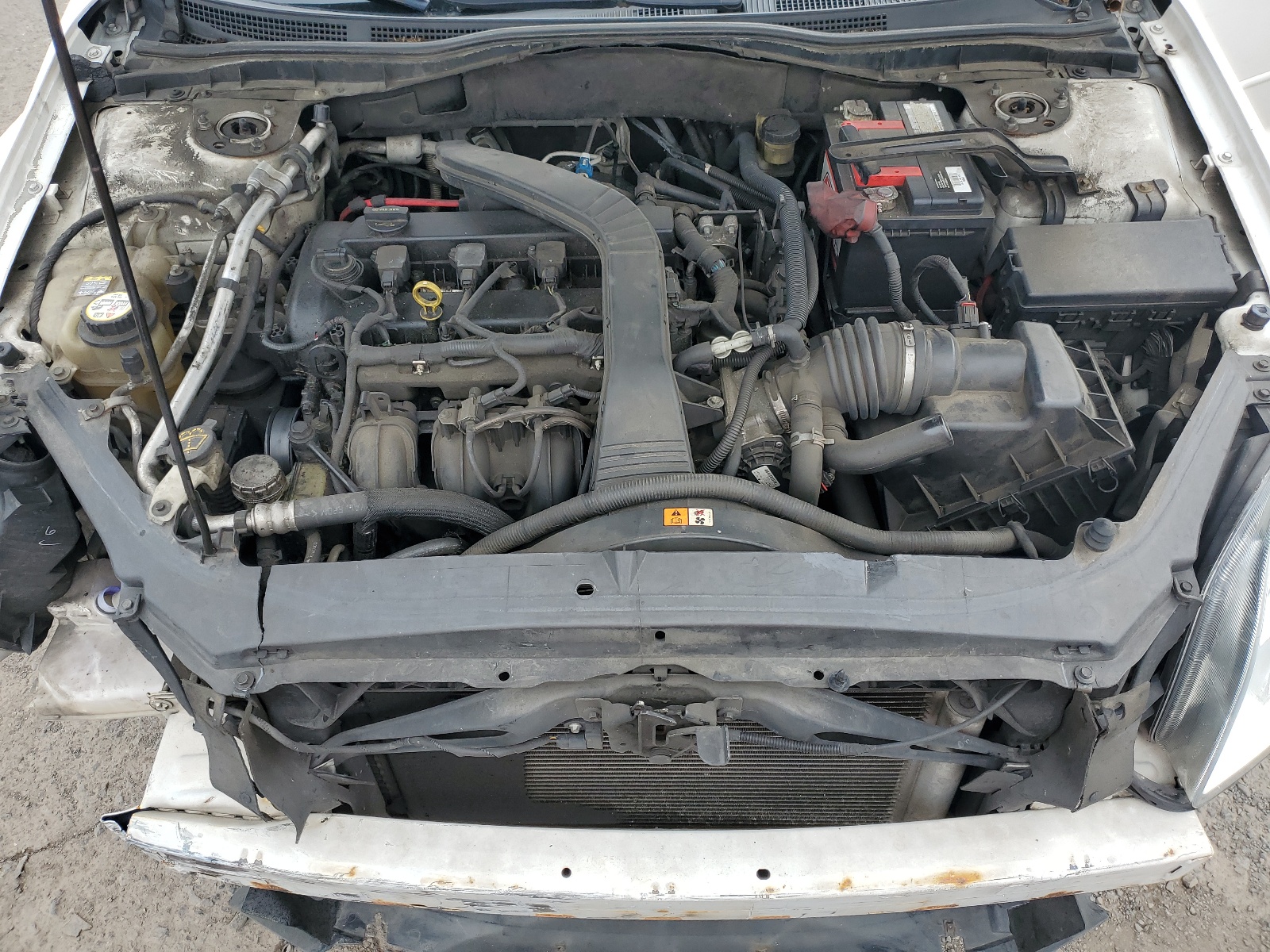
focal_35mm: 26
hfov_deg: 67.3
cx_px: 635
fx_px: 954
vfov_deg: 53.1
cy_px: 476
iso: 50
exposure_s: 1/769
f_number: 1.5
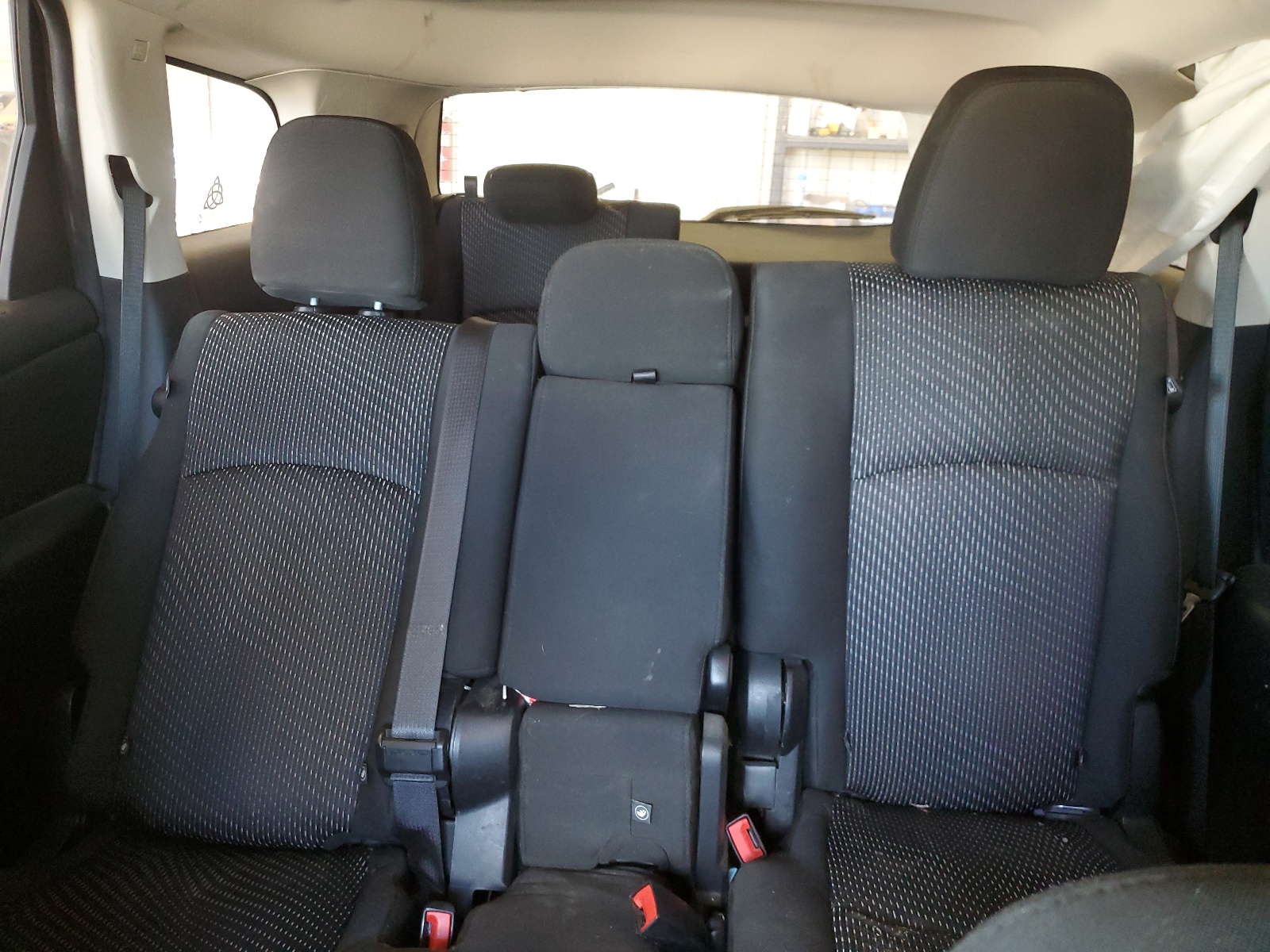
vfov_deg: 53.1
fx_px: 954
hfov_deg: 67.3
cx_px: 635
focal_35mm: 26
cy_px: 476
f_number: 1.5
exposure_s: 1/30
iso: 282
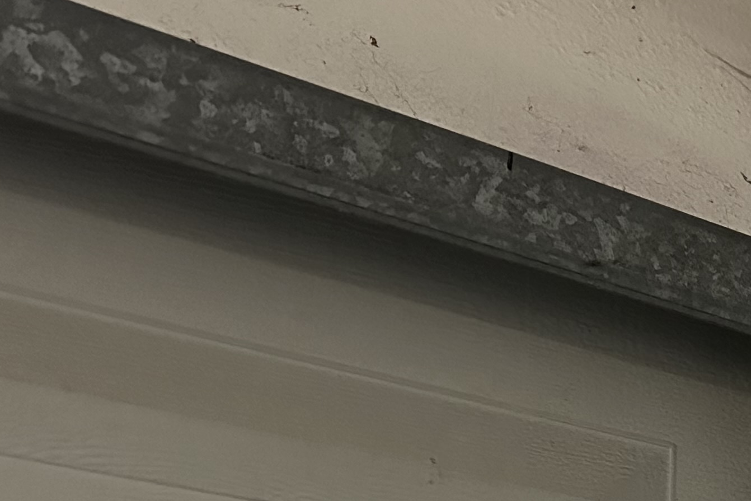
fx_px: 1565
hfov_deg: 23.5
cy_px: 591
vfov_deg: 17.4
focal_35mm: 75
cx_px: 1003
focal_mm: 6.86
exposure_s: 1/40
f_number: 1.78
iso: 1000
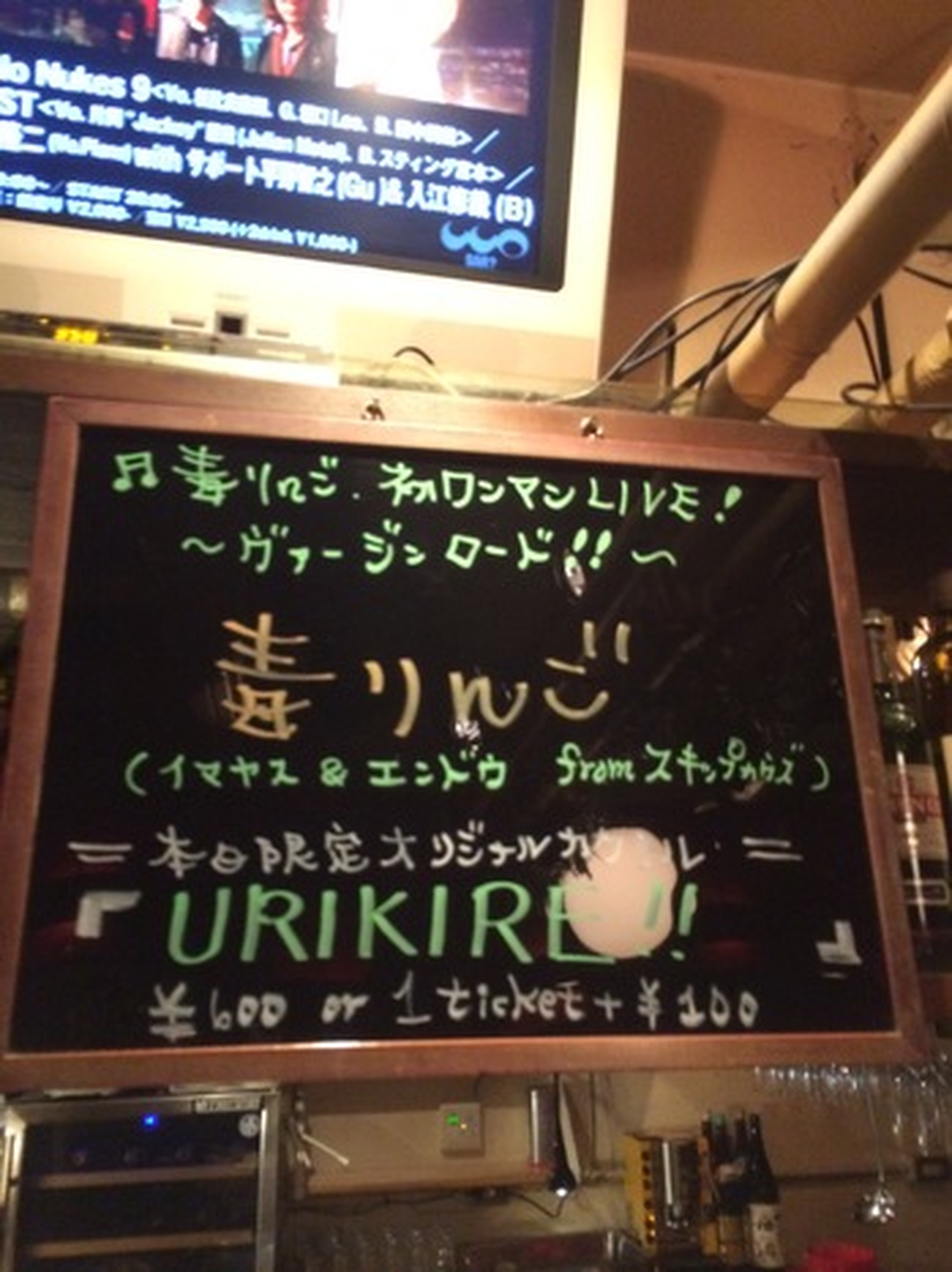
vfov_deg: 61.7
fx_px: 1064
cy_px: 636
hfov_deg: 48.2
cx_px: 476
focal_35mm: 29
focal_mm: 4.15
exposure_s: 1/15
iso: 500
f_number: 2.2
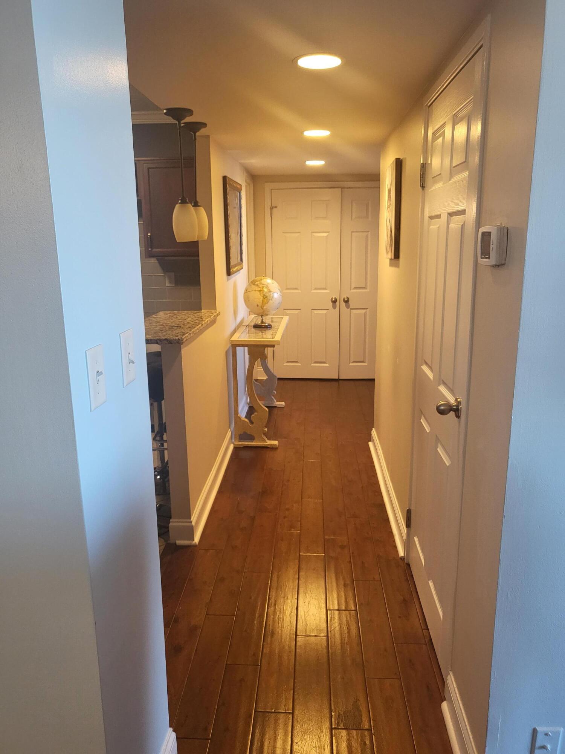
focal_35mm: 26
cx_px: 282
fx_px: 566
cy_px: 377
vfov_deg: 67.3
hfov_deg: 53.1
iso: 250
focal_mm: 4.25
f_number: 1.8
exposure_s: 1/120
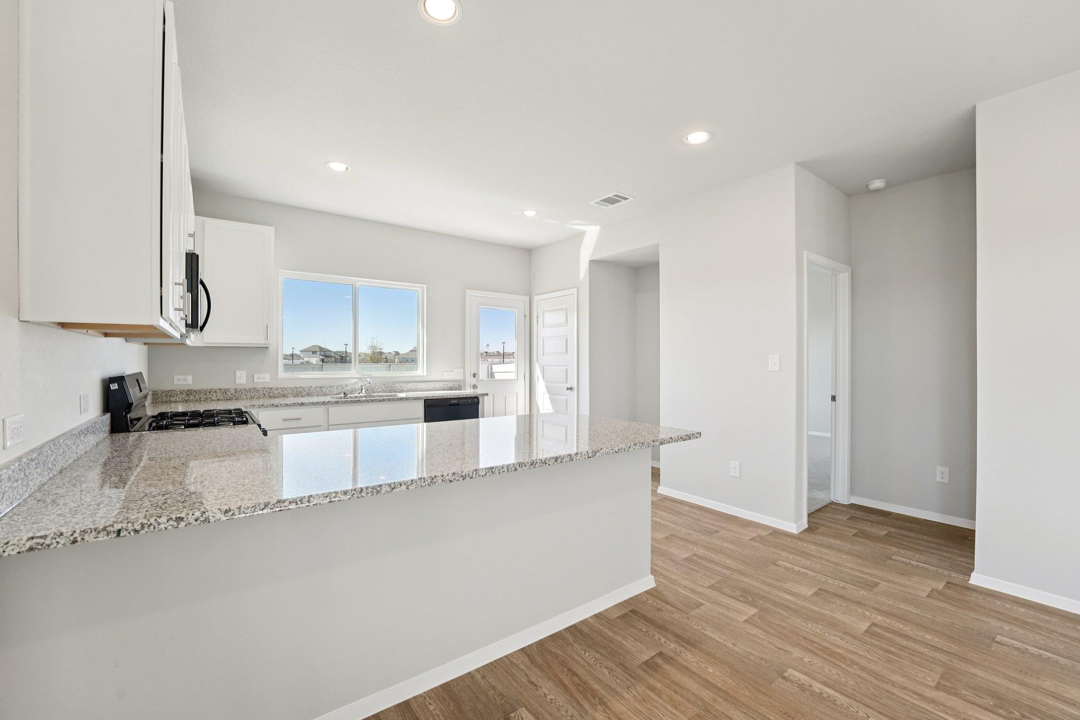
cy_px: 360
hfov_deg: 104.3
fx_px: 420
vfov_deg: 81.2
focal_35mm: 14
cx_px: 540
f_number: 8
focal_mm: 14
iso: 400
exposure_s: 1/80
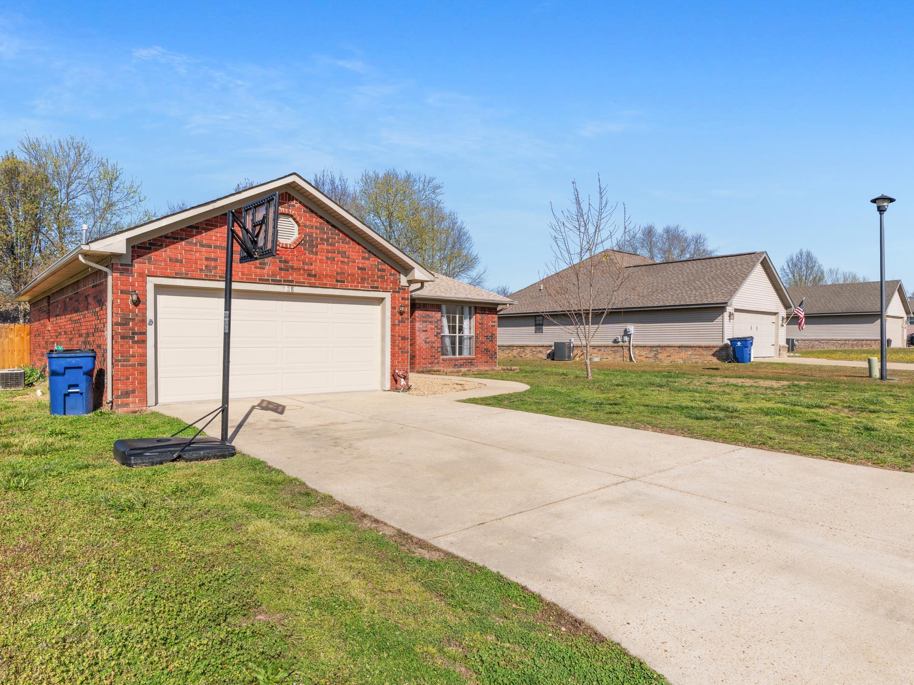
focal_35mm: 22
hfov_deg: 76.7
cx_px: 440
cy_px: 341
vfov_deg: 61.3
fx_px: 578
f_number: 9
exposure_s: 1/800
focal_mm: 13.2
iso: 200
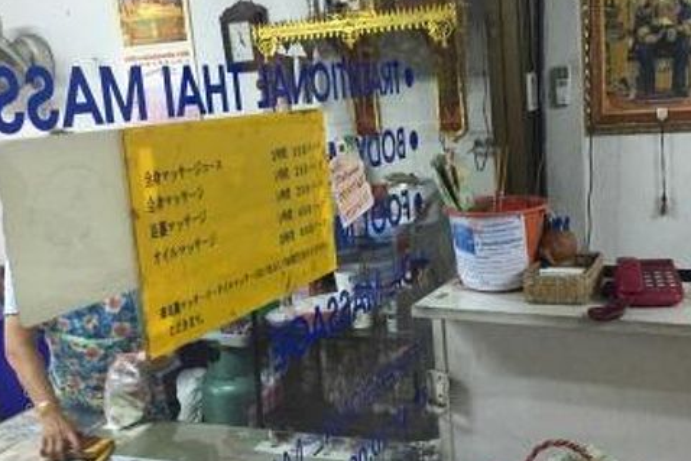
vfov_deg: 32.6
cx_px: 422
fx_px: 787
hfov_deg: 47.1
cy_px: 204
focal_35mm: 41
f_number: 2.2
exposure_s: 1/20
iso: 250
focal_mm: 4.15
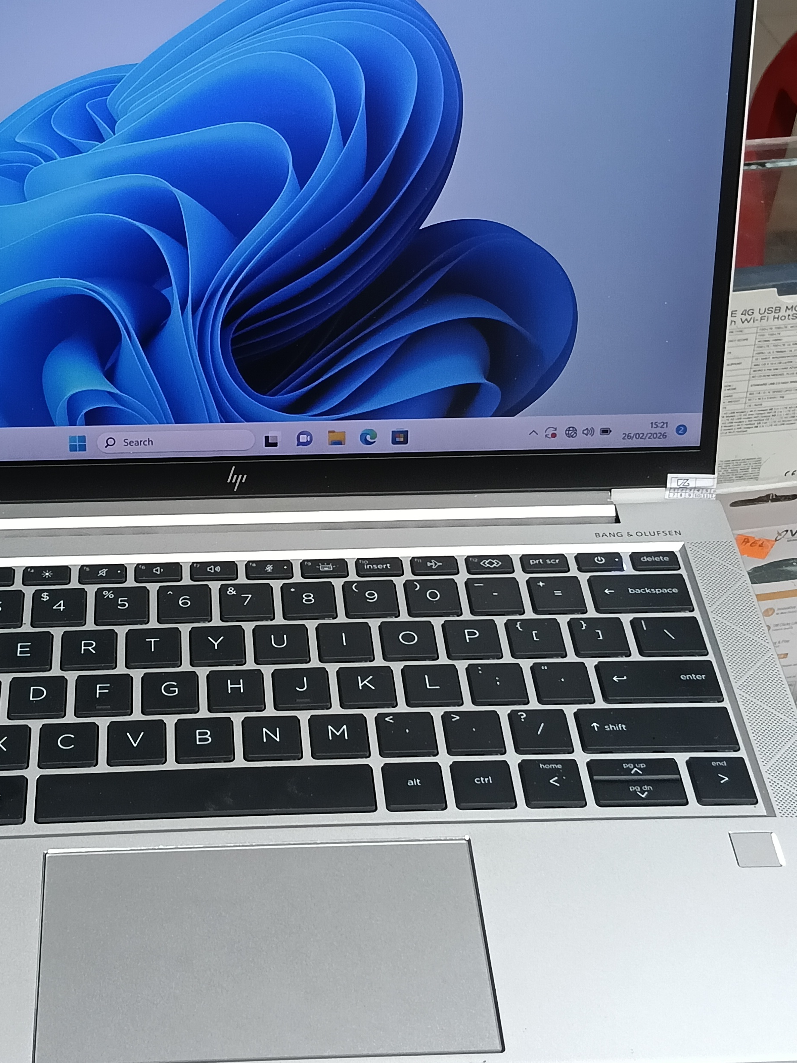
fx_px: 1781
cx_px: 263
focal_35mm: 58
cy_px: 489
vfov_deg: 33.2
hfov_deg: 25.1
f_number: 1.8
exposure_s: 1/33.3
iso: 200
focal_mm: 3.98
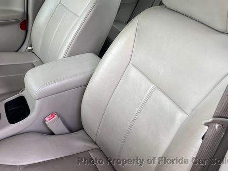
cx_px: 112
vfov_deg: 39.1
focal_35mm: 36
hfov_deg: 51.3
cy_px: 53
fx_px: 237
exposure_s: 1/159
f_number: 1.5
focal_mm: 5.7
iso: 40
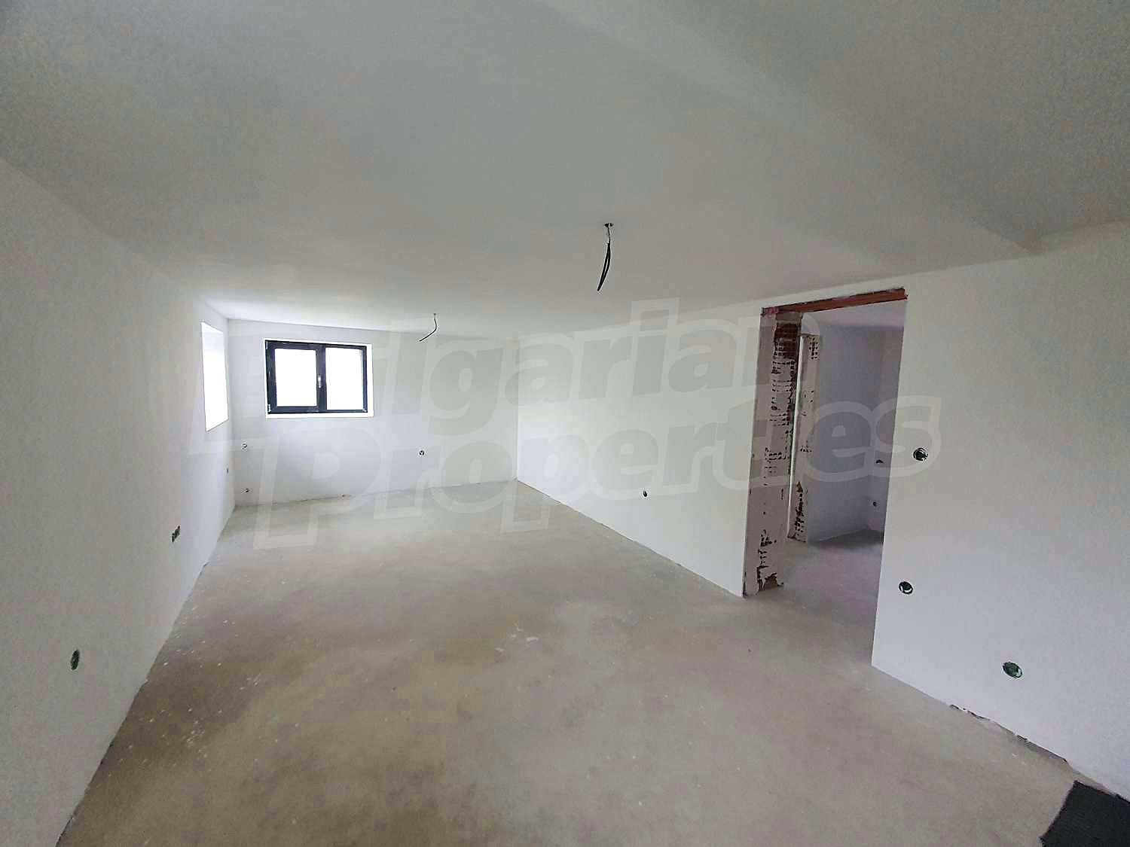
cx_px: 565
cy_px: 424
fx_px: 424
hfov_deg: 106.2
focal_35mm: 13
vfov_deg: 89.9
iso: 400
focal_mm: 1.8
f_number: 2.2
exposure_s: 1/33
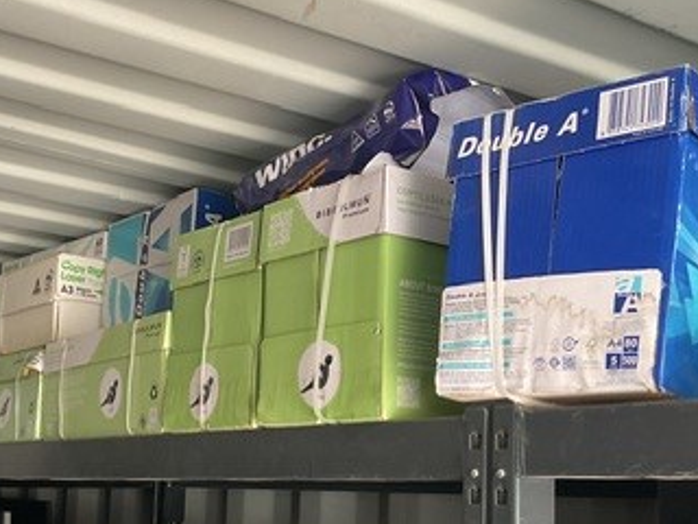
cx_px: 220
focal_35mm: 58
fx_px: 1170
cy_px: 373
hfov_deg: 32.9
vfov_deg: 25.0
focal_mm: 3
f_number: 1.8
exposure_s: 1/60
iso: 125
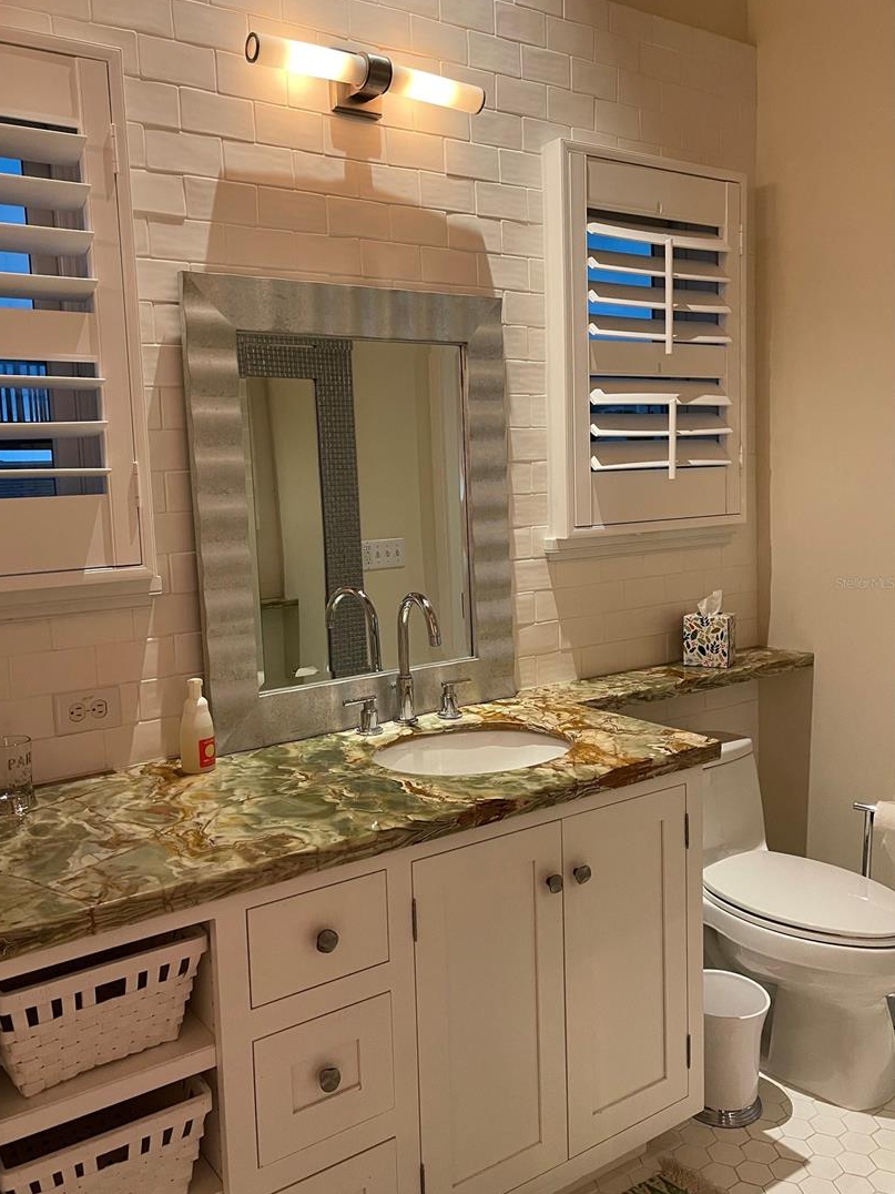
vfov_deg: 61.7
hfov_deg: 48.1
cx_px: 398
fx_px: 1000
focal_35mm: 29
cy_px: 583
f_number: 1.6
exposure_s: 1/60
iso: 320
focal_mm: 5.1
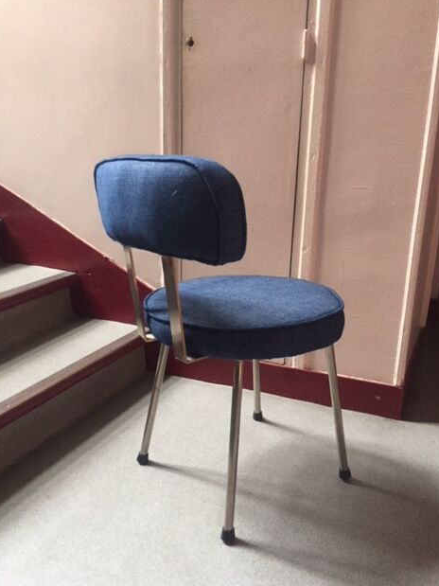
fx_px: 507
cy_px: 298
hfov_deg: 46.8
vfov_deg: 60.0
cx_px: 223
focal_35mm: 30
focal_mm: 4.15
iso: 250
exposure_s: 1/20
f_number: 2.2
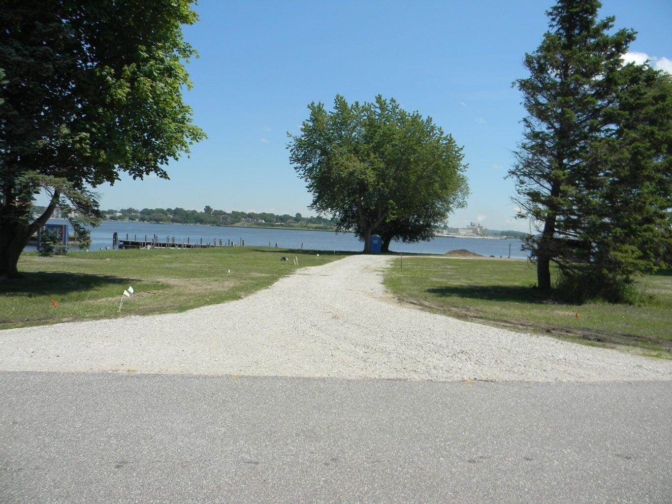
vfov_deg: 49.8
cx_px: 336
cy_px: 252
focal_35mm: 28
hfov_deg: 63.4
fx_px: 544
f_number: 7
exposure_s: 1/290
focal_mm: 5
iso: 80
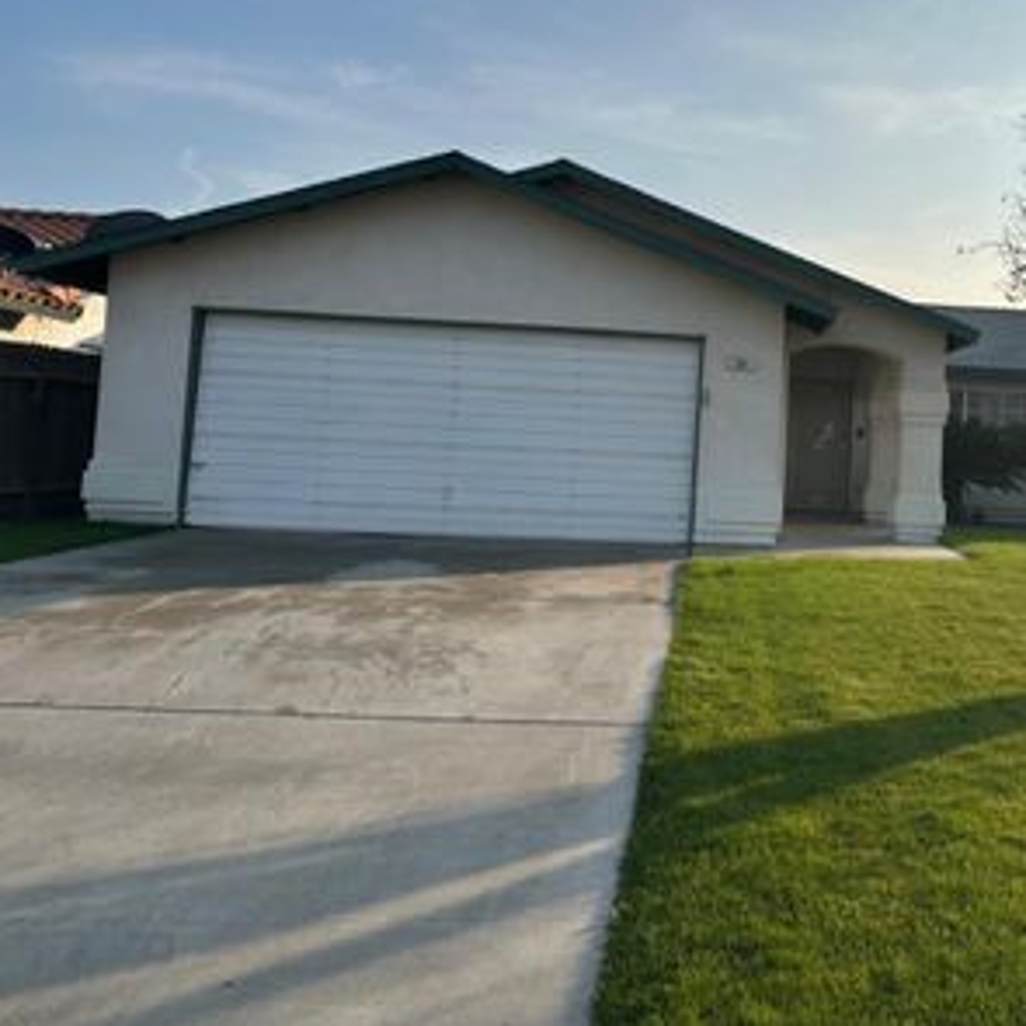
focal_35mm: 36
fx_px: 1207
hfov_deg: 43.6
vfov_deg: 45.6
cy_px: 377
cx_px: 838
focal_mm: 6.86
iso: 80
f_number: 1.78
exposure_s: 1/7042
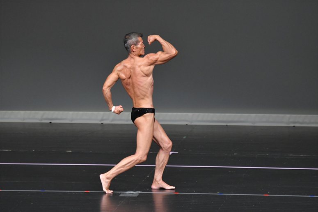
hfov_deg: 6.0
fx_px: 3046
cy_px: 106
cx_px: 159
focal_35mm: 345
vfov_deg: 4.0
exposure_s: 1/400
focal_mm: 230
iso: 4000
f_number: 5.6
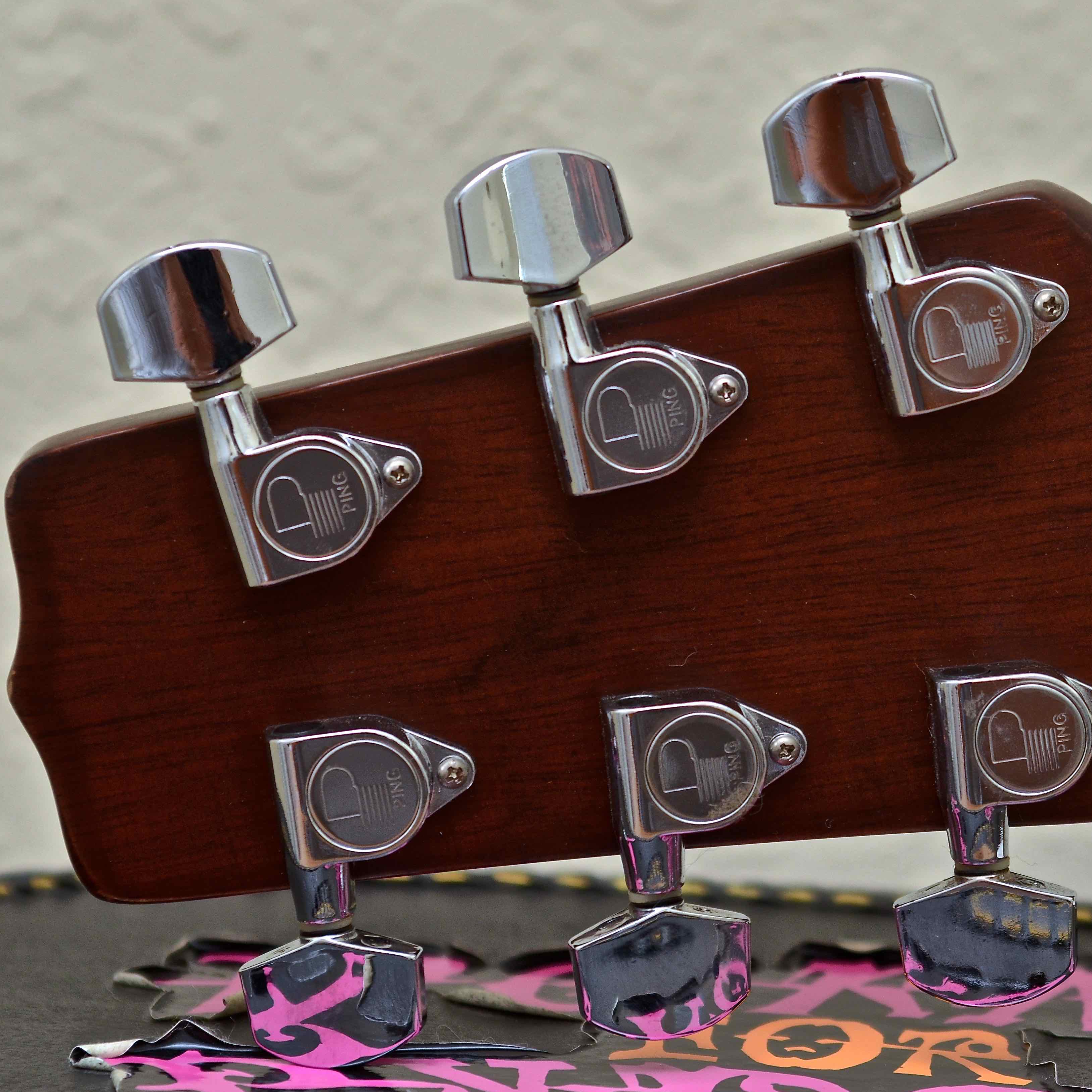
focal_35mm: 135
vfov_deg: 12.9
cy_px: 547
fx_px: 4818
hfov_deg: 12.9
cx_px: 800
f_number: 5
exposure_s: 1/160
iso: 400
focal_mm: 70
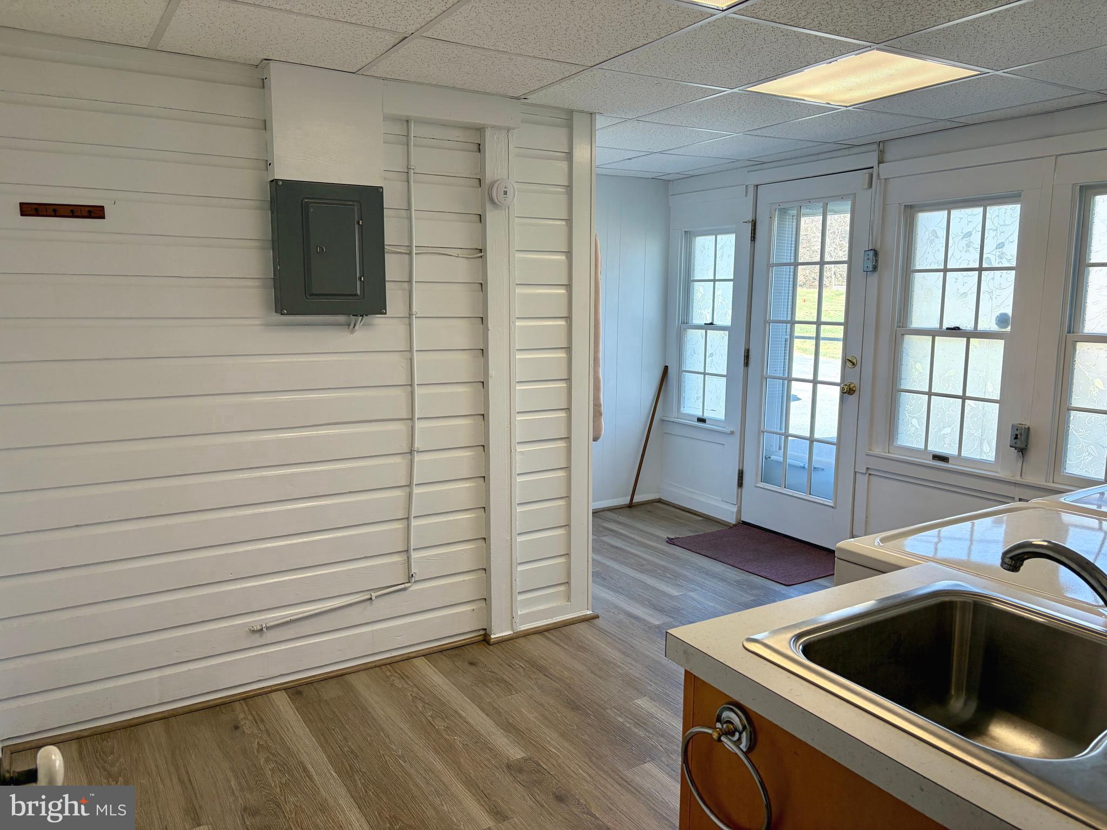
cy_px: 415
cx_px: 554
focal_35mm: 26
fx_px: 831
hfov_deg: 67.3
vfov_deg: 53.1
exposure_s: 1/217
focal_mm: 5.96
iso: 100
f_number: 1.6
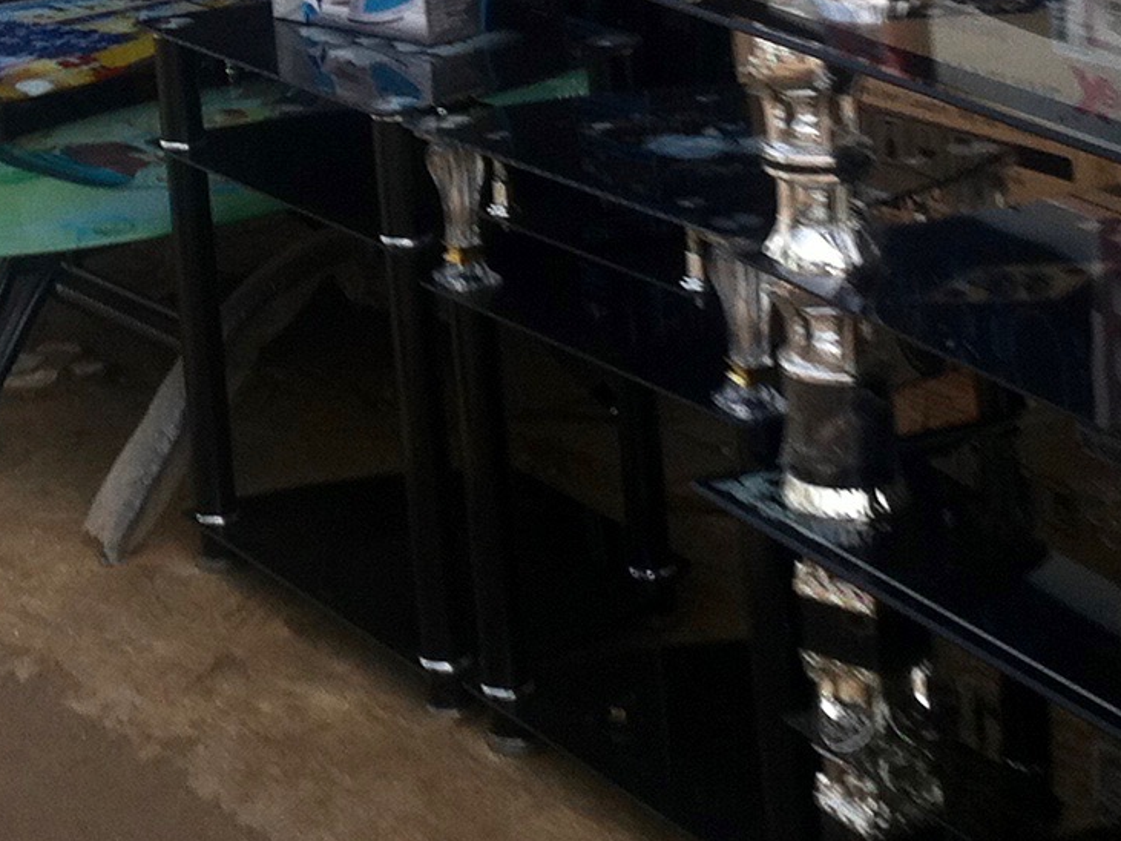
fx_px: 4015
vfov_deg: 11.7
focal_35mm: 124
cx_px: 5
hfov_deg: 15.6
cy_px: -126
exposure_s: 1/351
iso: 80
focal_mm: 3.85
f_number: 2.8
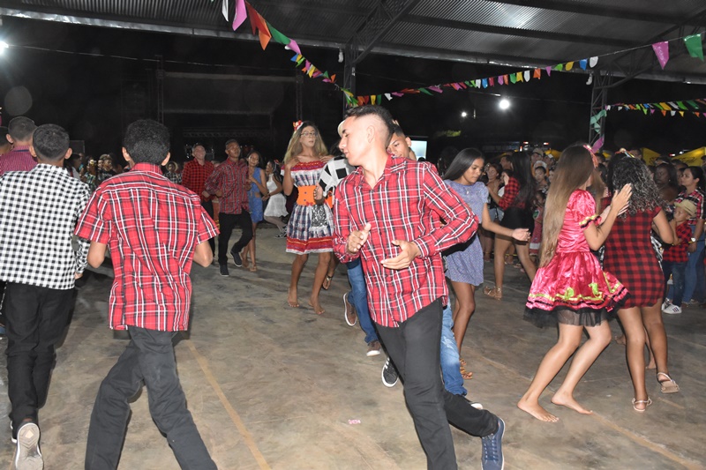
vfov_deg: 38.3
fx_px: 676
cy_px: 235
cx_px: 353
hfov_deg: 55.1
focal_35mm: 34
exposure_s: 1/100
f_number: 3.8
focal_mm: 23
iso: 3200
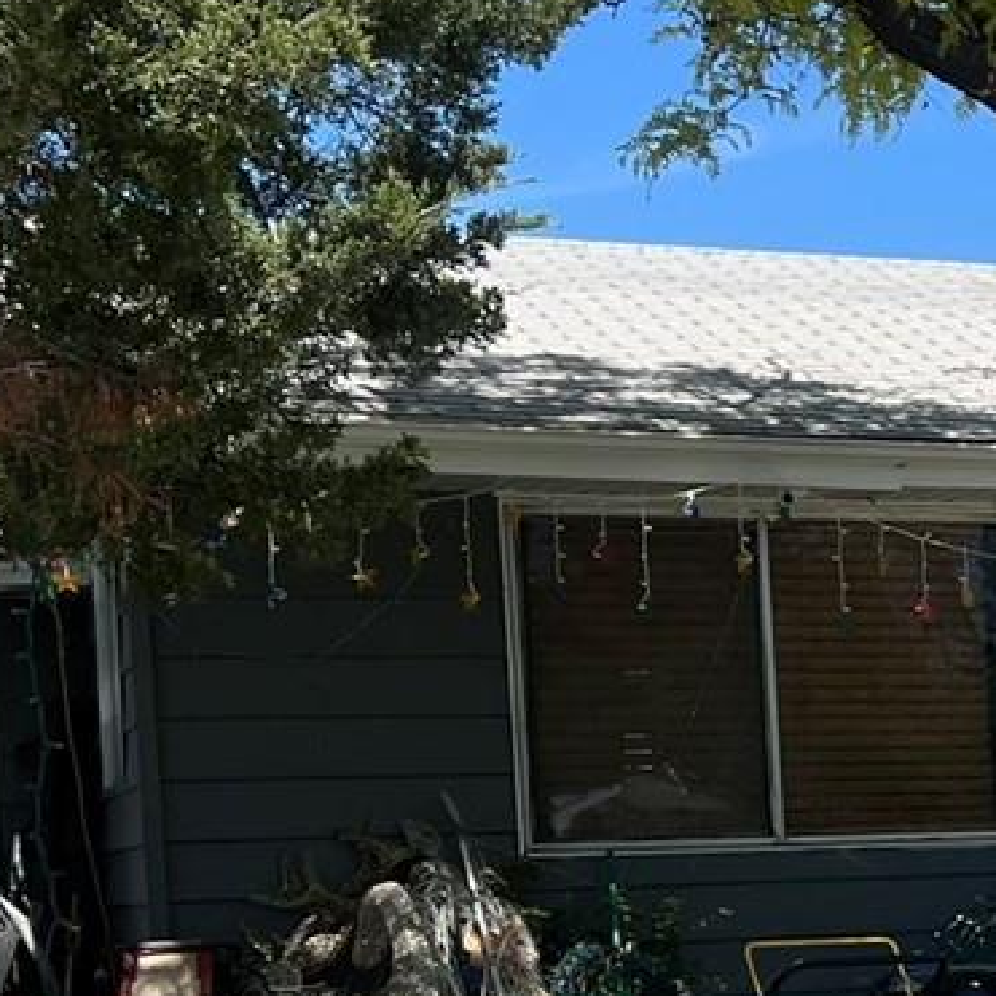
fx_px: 3223
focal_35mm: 99
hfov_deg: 16.0
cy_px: 969
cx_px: 1511
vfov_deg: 17.2
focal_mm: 5.7
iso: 50
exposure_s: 1/2695
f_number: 1.5
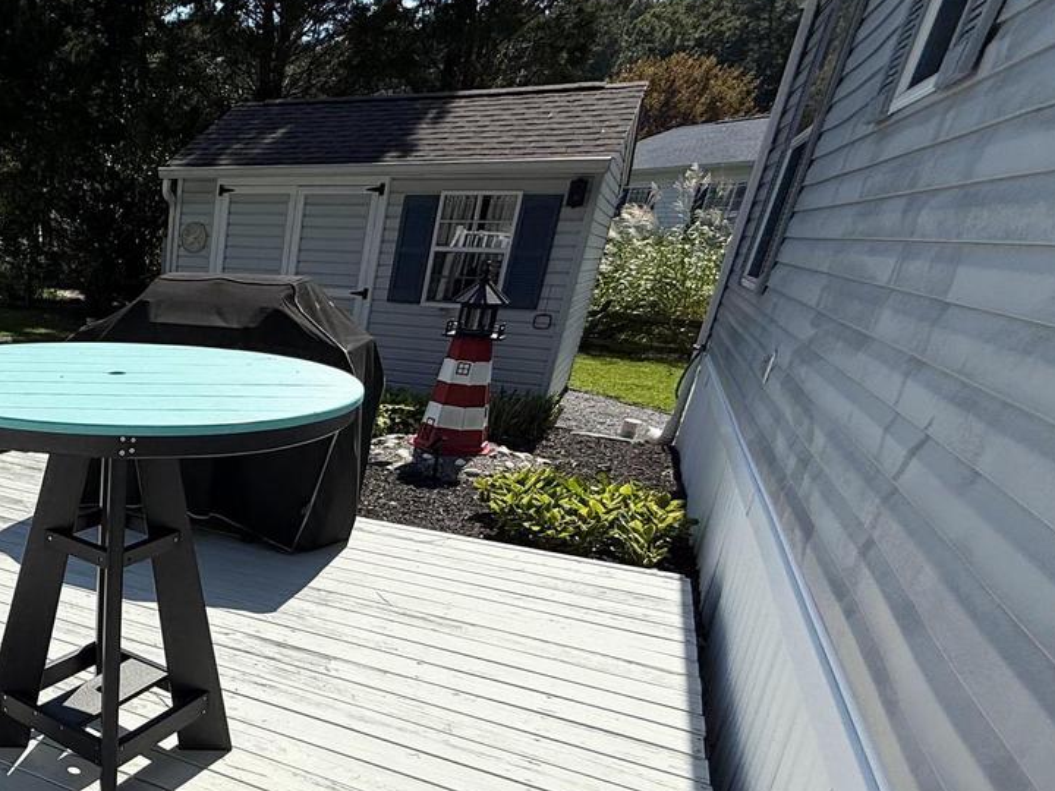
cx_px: 67
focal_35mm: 28
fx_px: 853
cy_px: 606
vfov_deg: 47.6
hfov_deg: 53.7
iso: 50
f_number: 2.2
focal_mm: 2.22
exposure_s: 1/4425
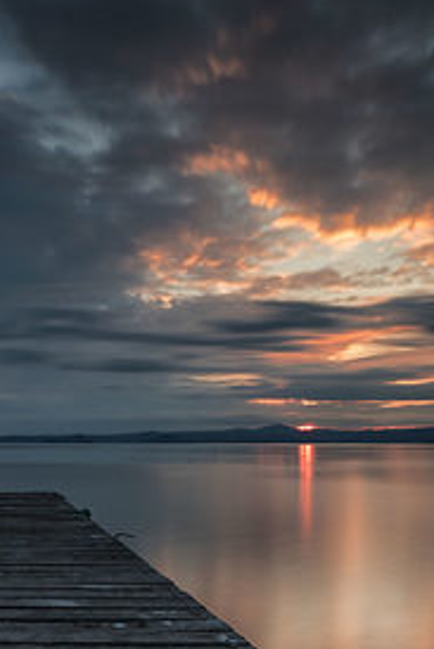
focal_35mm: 46
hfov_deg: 27.5
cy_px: 436
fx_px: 831
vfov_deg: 42.1
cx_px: -2
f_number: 14
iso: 64
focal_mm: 21
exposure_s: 75
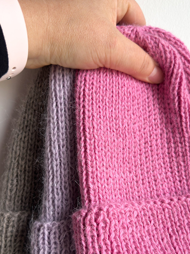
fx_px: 271
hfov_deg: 38.7
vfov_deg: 49.4
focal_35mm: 37
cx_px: 98
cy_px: 165
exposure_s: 1/100
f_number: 1.8
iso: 125
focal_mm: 6.86
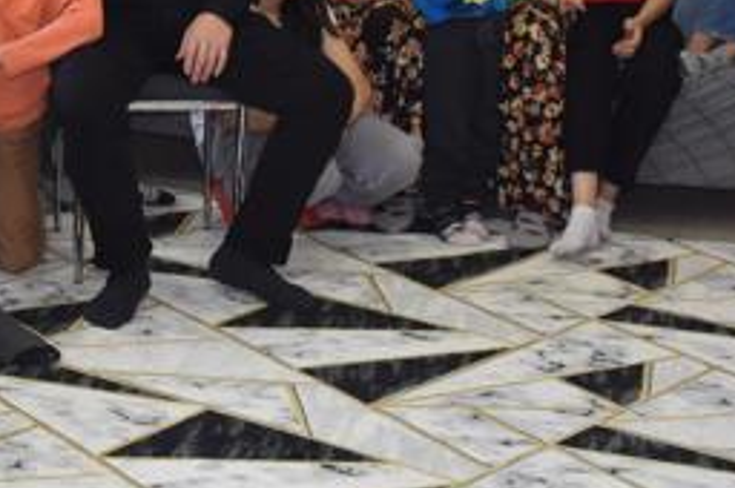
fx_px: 2059
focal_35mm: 101
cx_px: 47
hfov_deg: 19.8
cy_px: -92
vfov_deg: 13.2
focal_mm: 28
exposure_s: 1/80
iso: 1000
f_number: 5
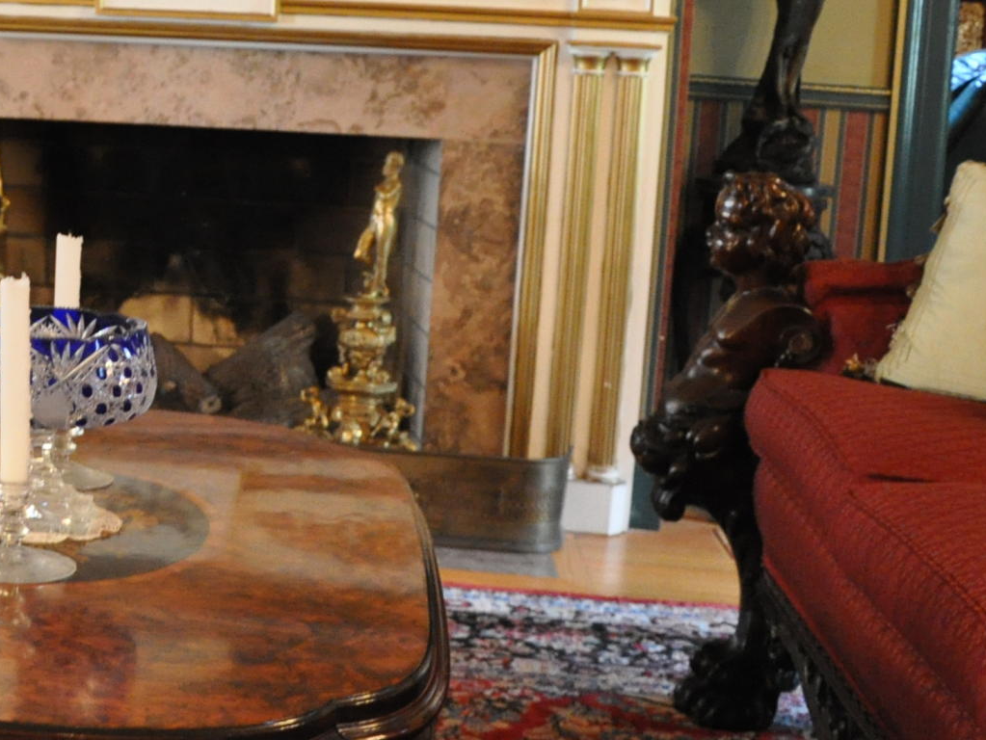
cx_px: -40
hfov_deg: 24.3
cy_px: 289
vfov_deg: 19.4
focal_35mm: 76
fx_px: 2166
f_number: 3.5
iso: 1600
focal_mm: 18
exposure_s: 1/15
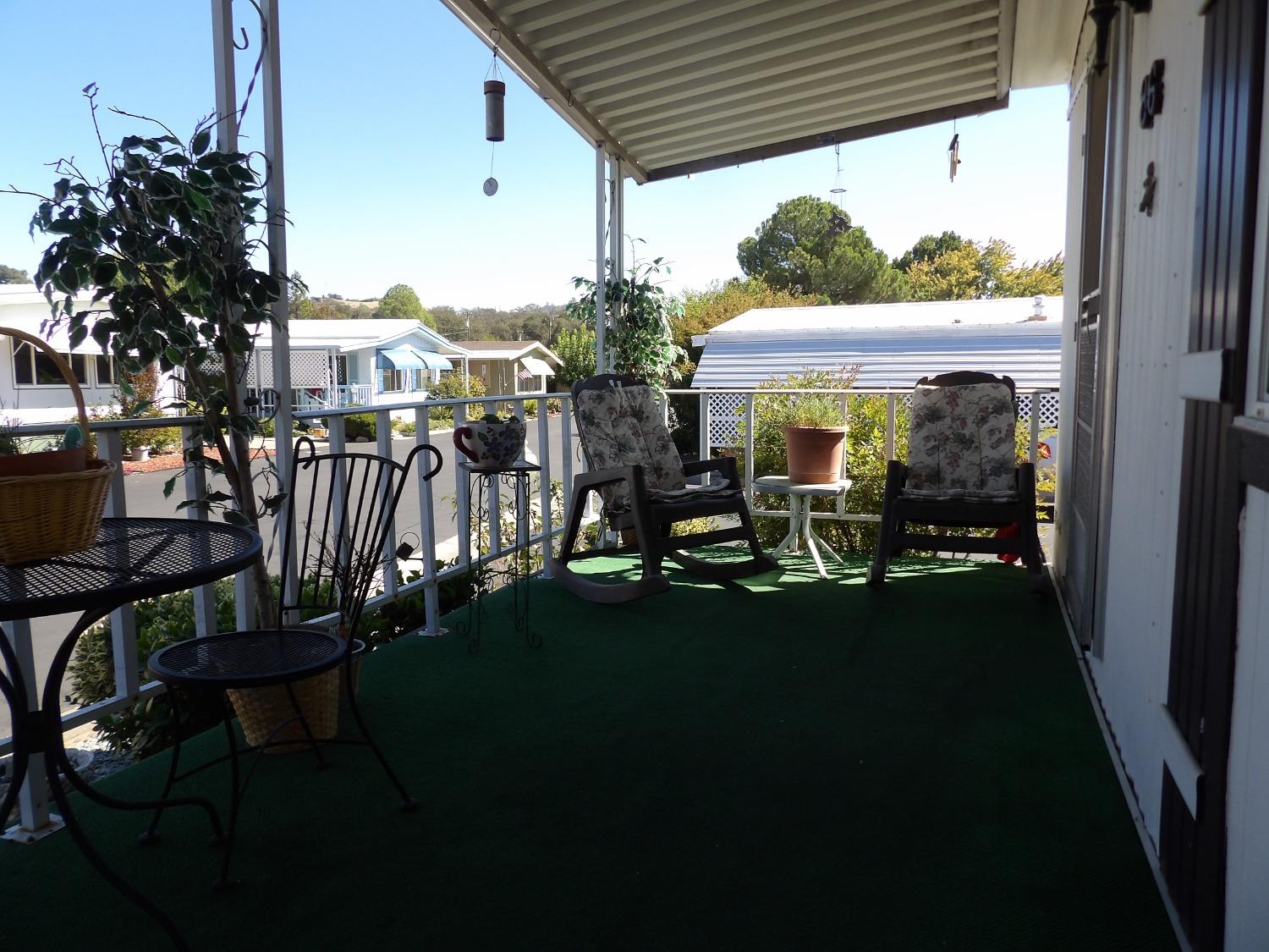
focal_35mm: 24
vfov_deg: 56.8
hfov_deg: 71.6
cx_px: 634
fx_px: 880
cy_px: 476
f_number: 3.2
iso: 100
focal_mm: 4.3
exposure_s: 1/492
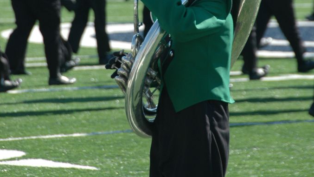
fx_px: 3955
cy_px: 7
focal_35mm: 475
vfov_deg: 2.6
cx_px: 157
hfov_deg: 4.5
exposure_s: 1/400
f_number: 5.6
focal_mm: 200
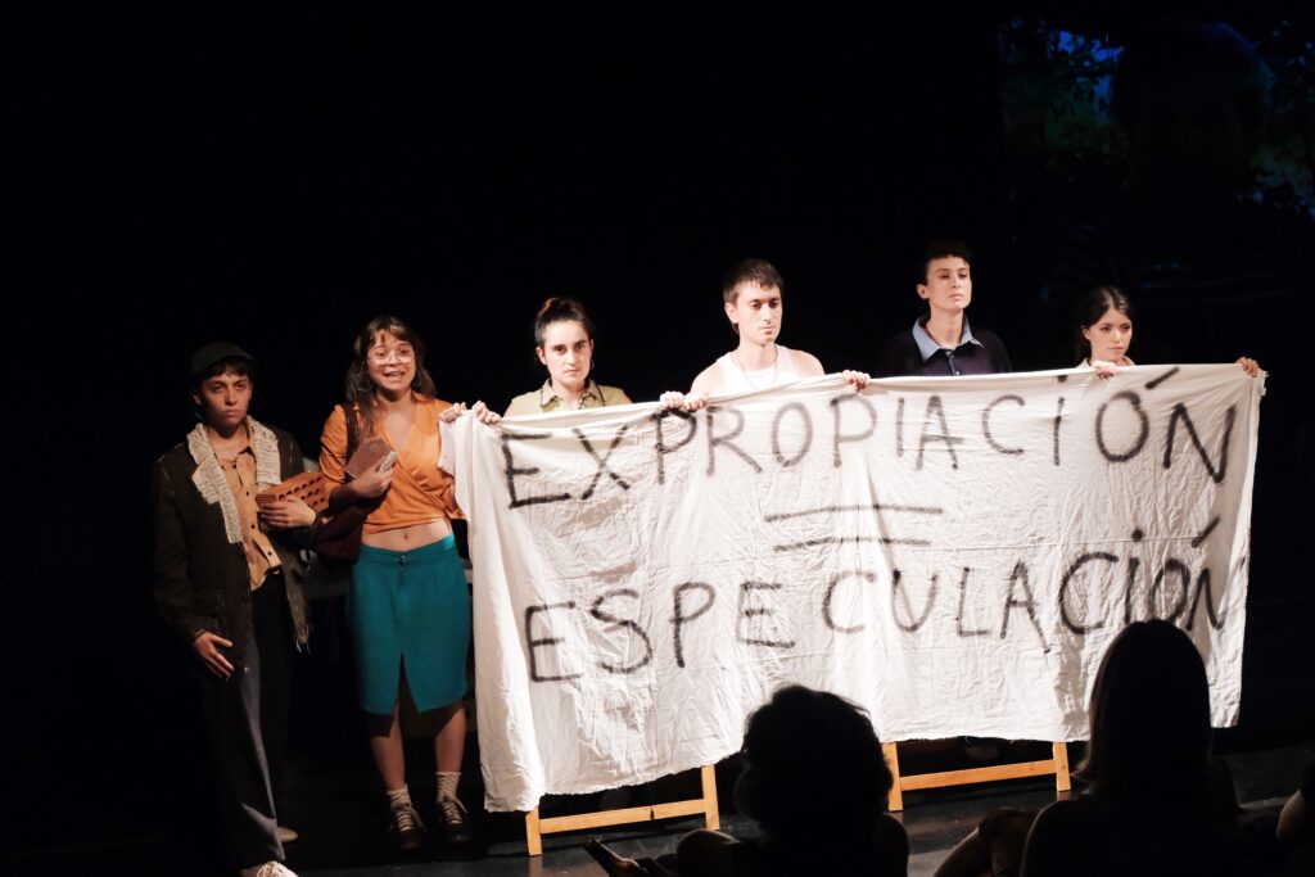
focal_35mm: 47
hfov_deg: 41.9
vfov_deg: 28.7
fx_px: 1717
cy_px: 438
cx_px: 658
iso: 4000
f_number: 4
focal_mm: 31
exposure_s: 1/250
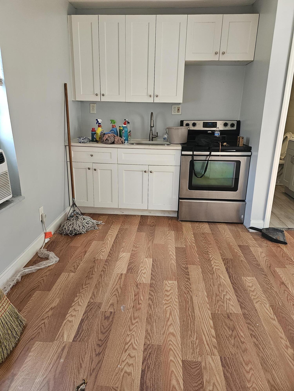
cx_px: 147
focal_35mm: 23
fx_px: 260
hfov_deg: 58.9
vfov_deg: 73.9
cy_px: 196
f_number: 1.7
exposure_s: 1/180
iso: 160
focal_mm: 6.3
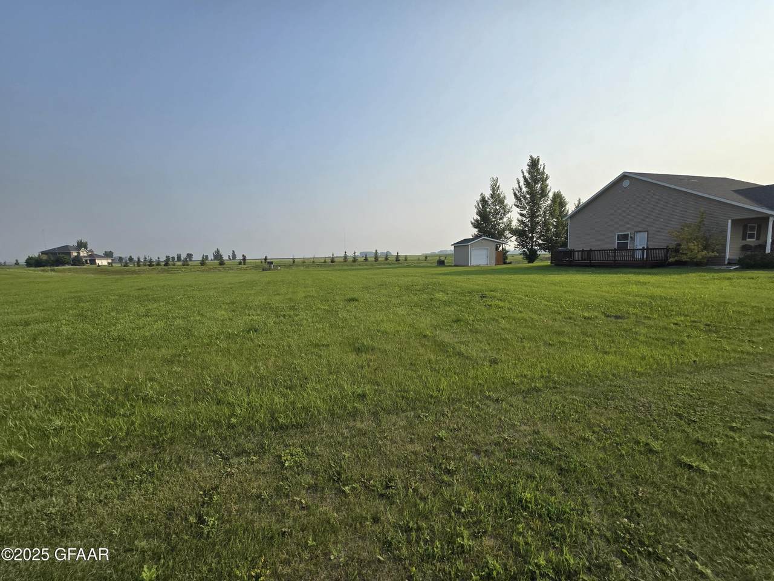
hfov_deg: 106.2
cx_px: 387
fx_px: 291
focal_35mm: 13
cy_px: 290
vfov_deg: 89.9
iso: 50
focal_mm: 2.2
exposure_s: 1/2384
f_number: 2.2
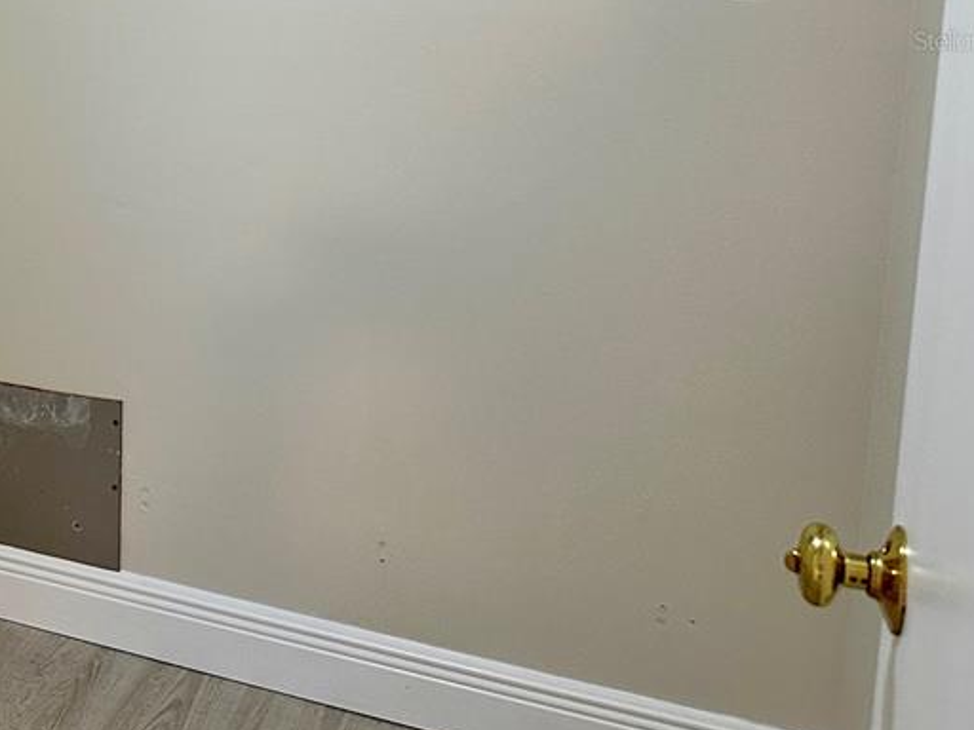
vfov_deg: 28.8
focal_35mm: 48
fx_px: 1351
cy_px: 40
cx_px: 55
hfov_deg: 36.6
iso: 250
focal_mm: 6.86
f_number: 1.78
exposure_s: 1/60
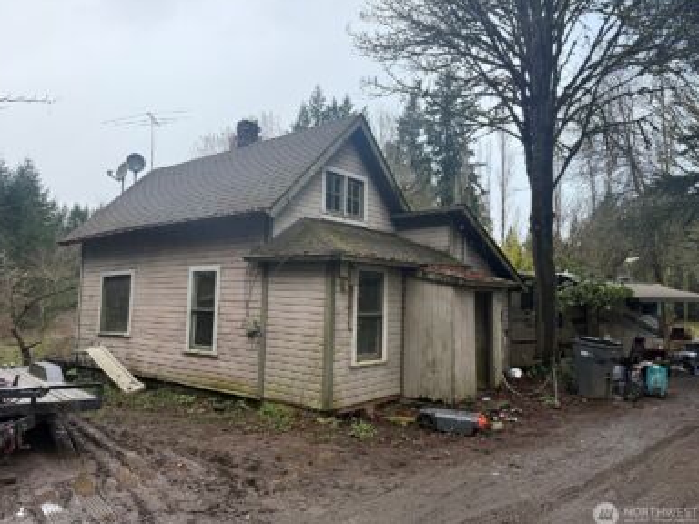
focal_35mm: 25
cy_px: 260
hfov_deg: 69.4
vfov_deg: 54.9
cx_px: 348
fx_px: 505
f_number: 1.78
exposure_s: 1/1585
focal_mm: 6.76
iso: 100
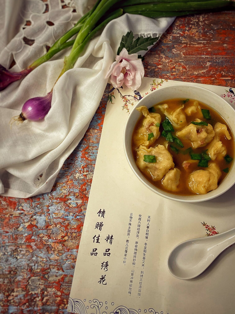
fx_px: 299
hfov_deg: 42.9
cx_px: 124
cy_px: 146
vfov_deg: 55.3
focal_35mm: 33
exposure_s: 1/100
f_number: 1.8
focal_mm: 4.25
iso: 125
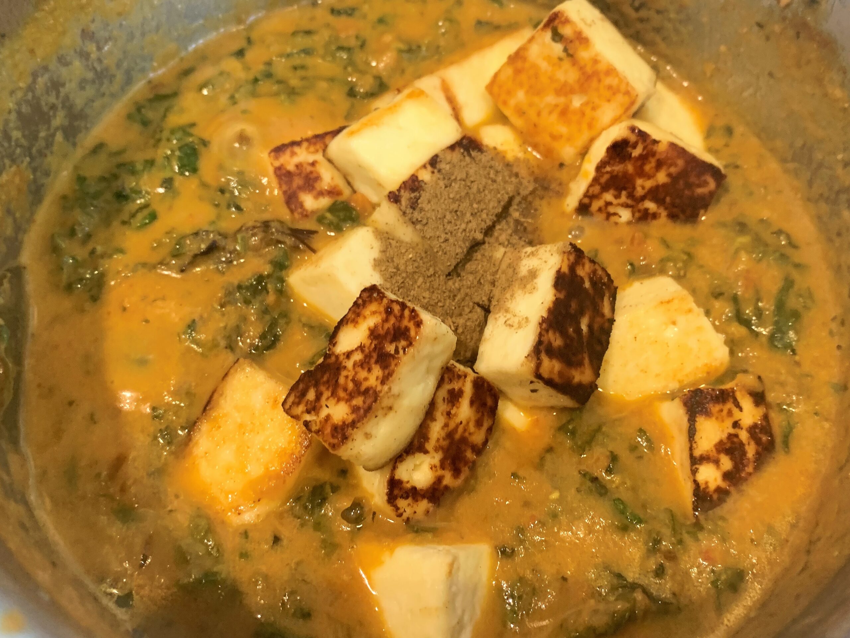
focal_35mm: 26
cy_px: 319
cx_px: 425
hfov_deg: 67.3
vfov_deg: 53.1
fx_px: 638
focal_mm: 4.25
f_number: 1.8
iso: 200
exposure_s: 1/50
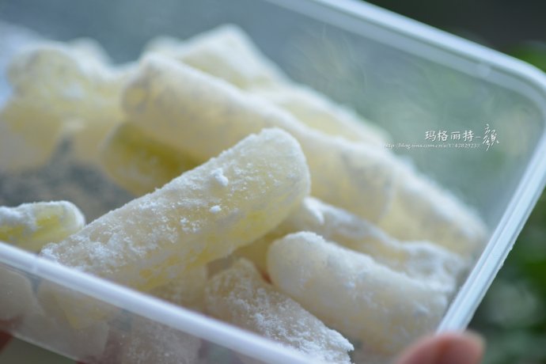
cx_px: 273
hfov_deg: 19.5
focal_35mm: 105
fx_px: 1592
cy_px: 182
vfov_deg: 13.0
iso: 560
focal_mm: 105
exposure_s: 1/125
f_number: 4.5
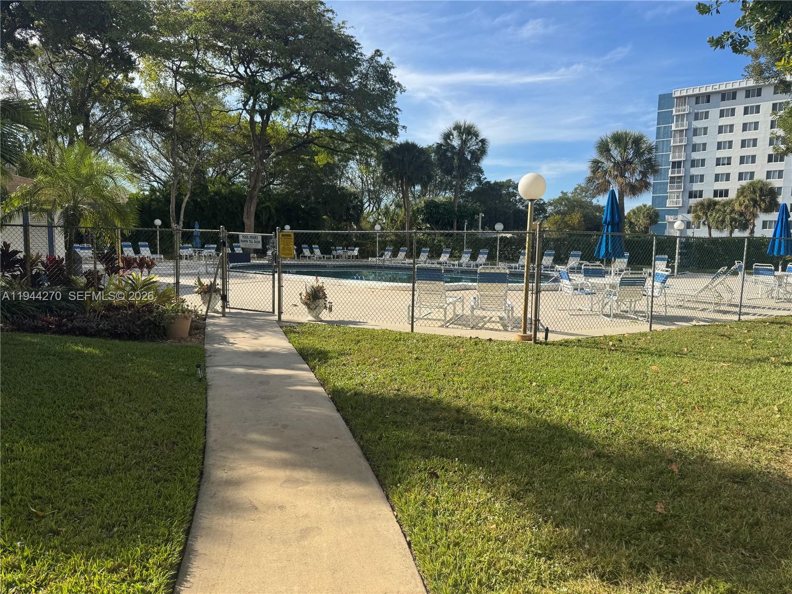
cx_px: 396
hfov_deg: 71.6
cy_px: 297
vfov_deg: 56.8
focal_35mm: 24
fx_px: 549
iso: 80
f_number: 1.78
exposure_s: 1/3413
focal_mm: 6.76
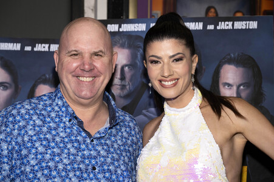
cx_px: 137
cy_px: 91
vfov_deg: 18.6
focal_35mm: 73
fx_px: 555
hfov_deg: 27.7
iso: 800
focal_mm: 73
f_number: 5.6
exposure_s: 1/200
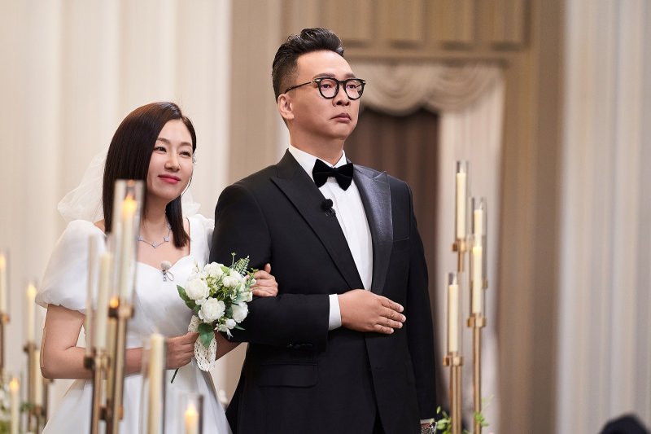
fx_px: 3616
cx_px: 326
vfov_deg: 6.9
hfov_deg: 10.3
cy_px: 217
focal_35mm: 200
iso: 2500
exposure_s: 1/400
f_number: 2.8
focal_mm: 200
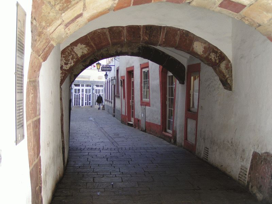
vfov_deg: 30.9
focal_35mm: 47
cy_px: 102
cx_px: 136
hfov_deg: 40.4
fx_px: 369
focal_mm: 7.3
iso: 50
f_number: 3.2
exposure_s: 1/80
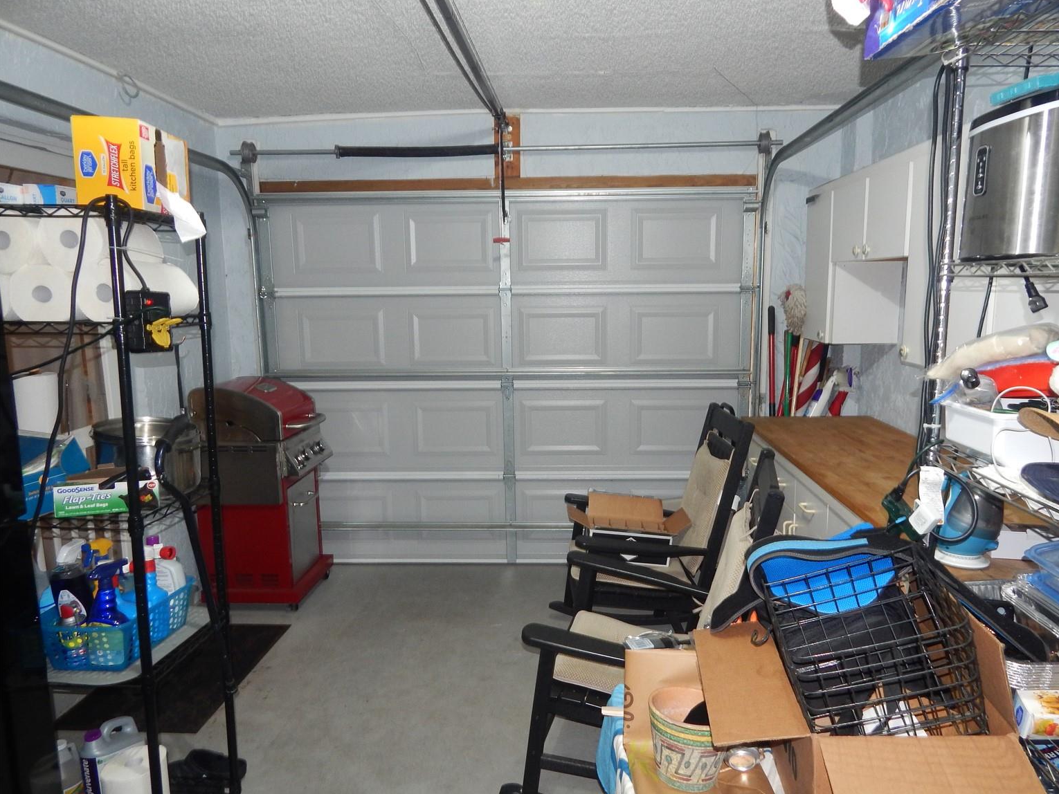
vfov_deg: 58.9
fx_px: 704
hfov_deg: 73.9
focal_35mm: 23
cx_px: 552
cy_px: 402
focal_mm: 4
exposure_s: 1/30
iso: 200
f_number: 3
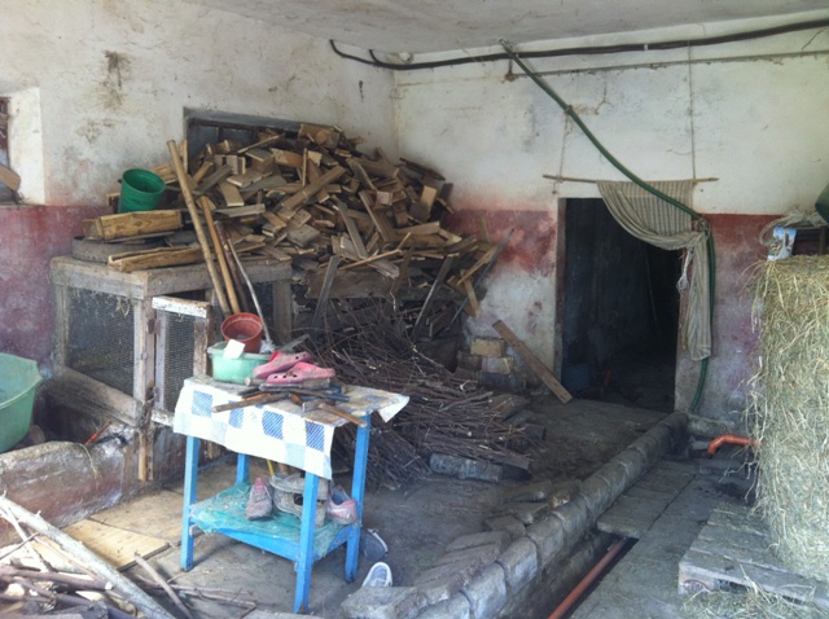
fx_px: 837
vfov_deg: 40.6
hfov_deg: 52.7
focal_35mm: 35
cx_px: 414
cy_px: 310
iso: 80
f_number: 2.8
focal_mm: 3.85
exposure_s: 1/20
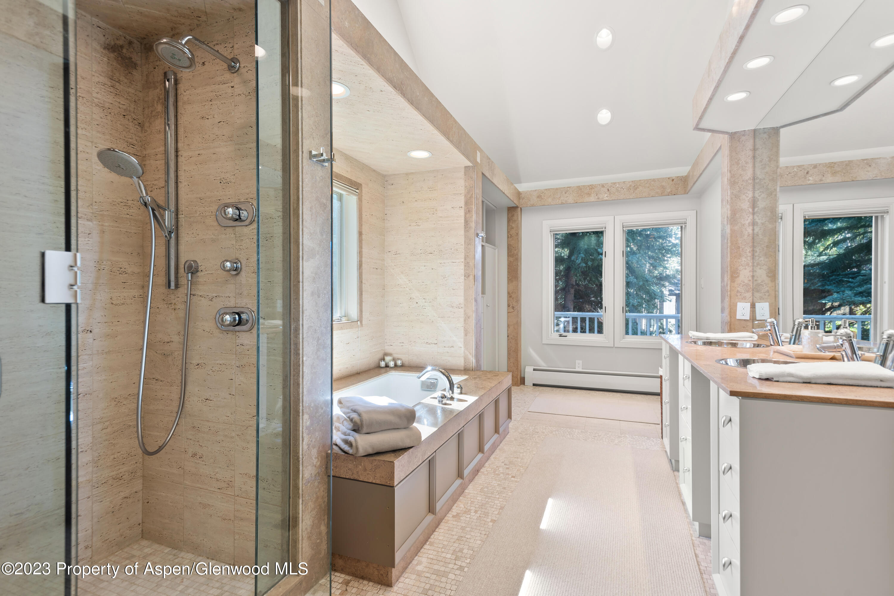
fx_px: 422
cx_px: 447
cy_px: 298
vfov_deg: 70.5
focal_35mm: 17
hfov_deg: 93.3
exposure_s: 1/1.25
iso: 100
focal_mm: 17
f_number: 7.1
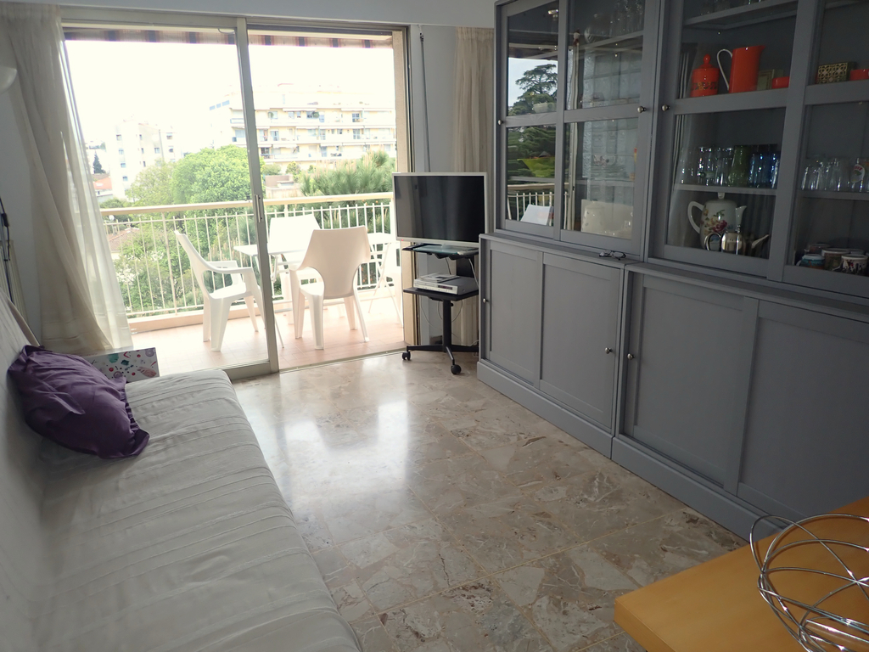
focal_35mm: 25
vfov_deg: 54.9
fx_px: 628
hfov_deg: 69.4
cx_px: 434
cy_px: 326
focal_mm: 4.5
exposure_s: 1/100
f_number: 2
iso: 100
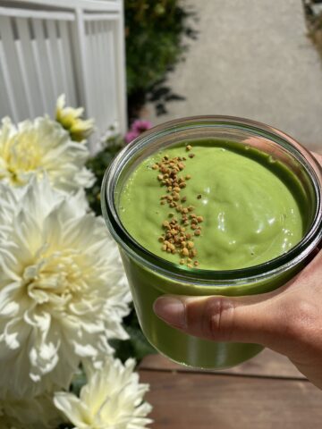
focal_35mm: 52
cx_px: 161
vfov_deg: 36.8
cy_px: 214
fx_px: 645
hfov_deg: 28.0
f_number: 2
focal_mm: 6
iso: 25
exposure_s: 1/3690
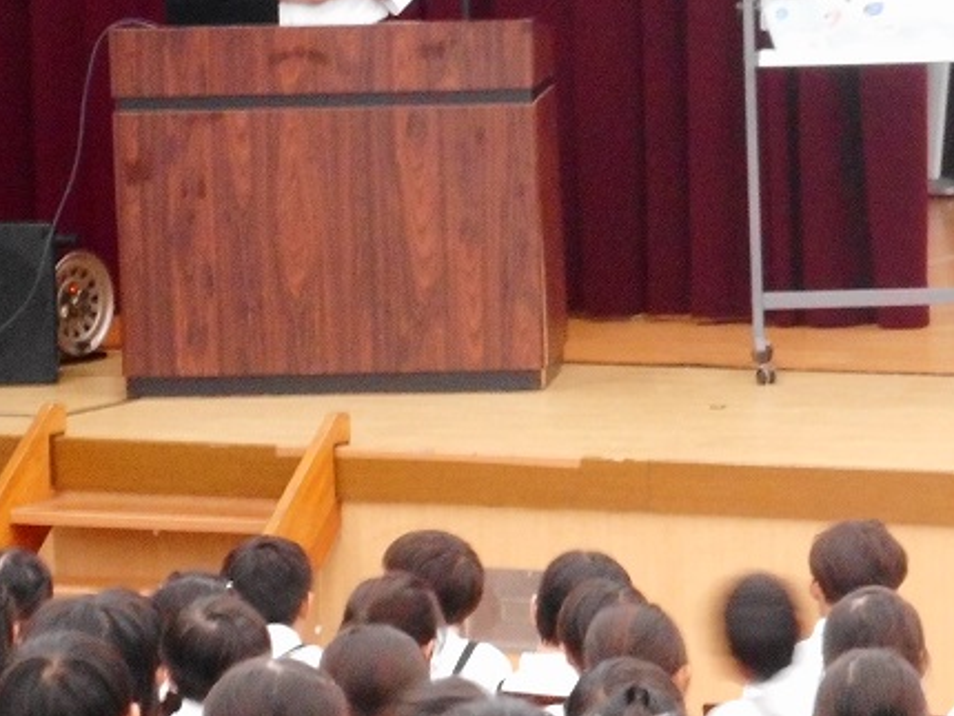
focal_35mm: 248
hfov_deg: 7.9
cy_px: 319
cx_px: 921
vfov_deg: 6.0
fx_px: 6839
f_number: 5.9
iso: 800
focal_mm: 20.9
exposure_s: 1/6
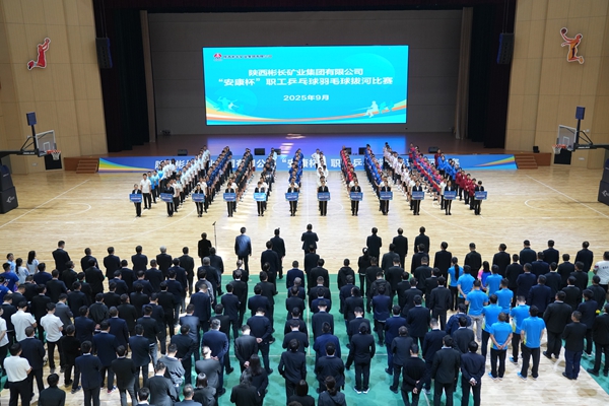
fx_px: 541
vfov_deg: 41.1
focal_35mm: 32
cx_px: 304
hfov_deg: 58.7
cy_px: 203
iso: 2000
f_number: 3.5
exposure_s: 1/400
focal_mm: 32
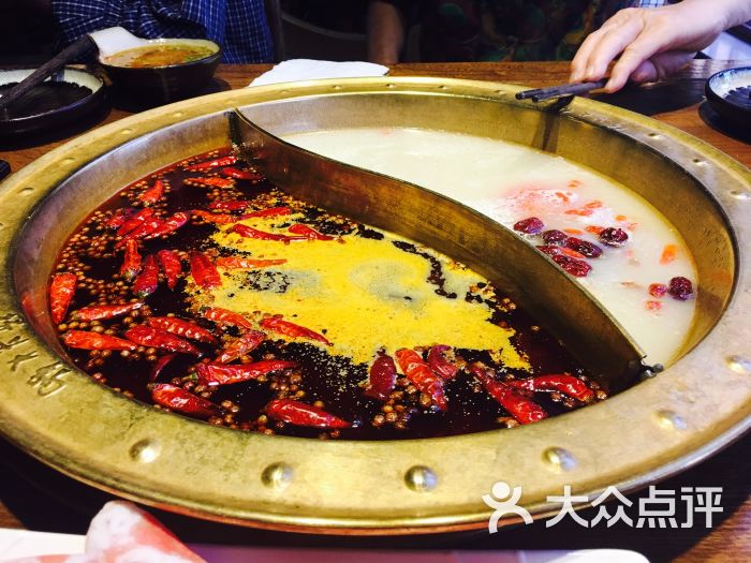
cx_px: 376
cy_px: 282
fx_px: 629
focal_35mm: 29
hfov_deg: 61.7
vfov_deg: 48.2
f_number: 2.2
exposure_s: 1/33
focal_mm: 4.15
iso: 50
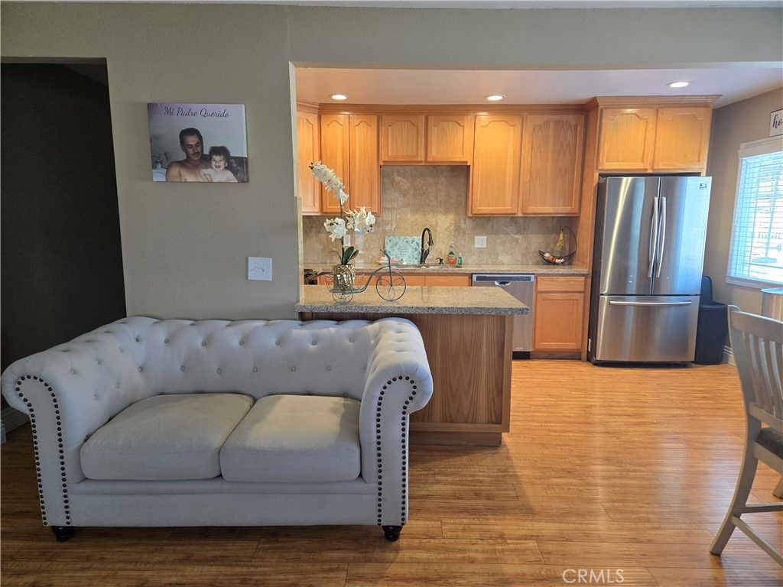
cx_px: 392
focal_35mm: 23
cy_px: 294
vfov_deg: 58.9
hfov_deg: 73.9
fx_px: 520
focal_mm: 5.4
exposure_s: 1/120
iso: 160
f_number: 1.8
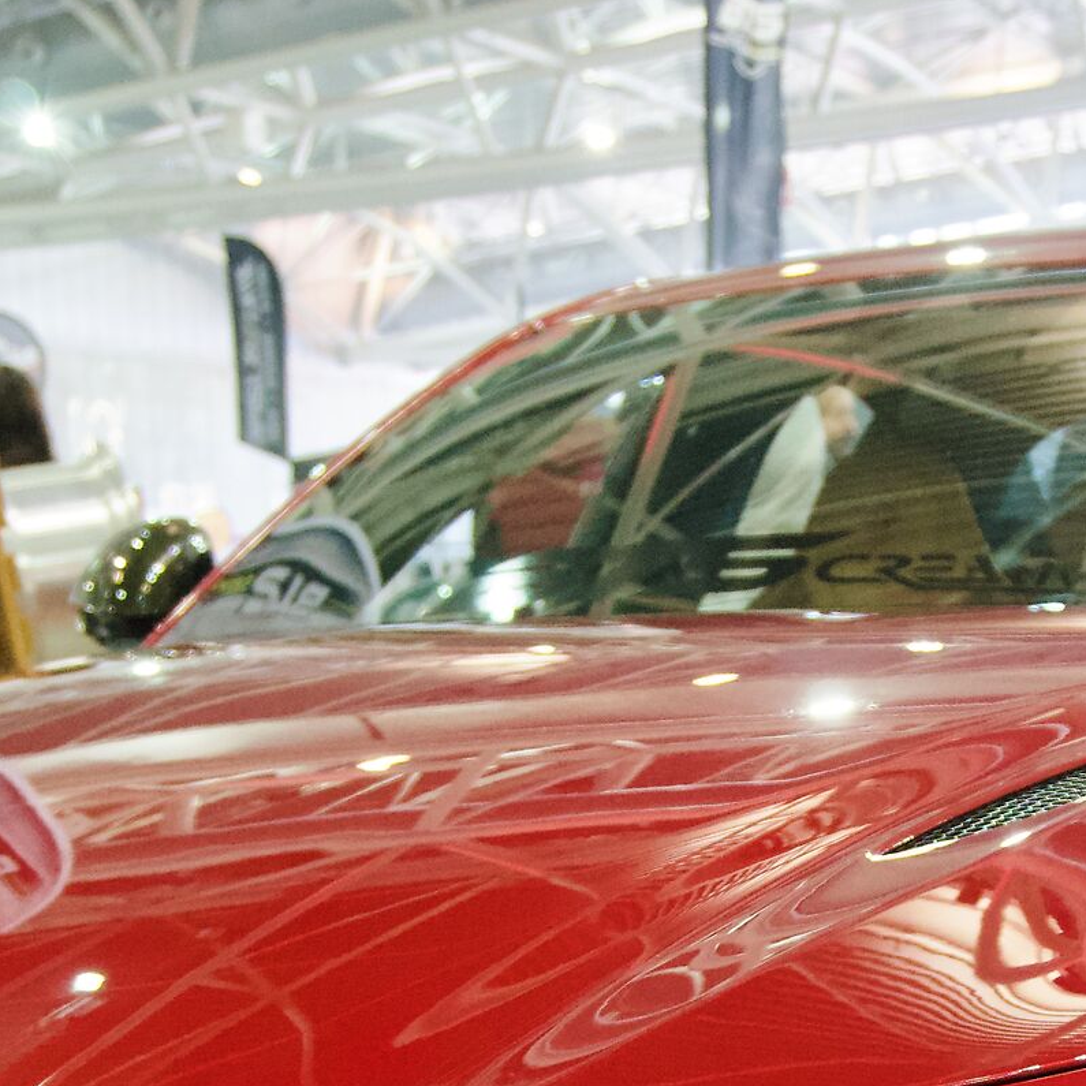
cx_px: 982
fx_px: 2733
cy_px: 1066
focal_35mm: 77
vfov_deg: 21.7
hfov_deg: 21.9
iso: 3200
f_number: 4
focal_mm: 20
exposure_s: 1/160
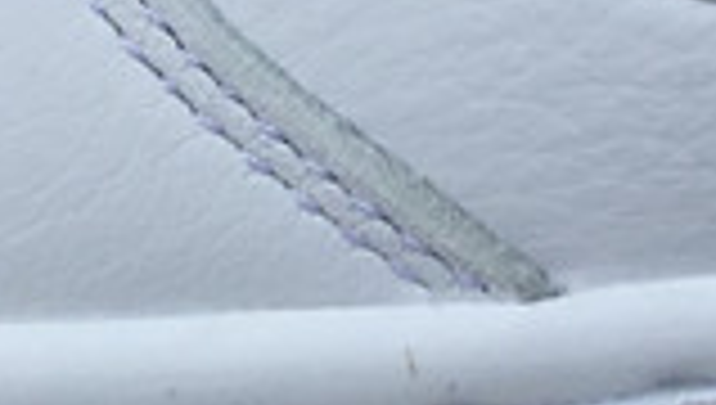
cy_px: -488
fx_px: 3632
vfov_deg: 6.2
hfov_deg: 11.2
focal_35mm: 191
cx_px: 509
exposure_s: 1/375
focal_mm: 3.3
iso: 25
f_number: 2.4
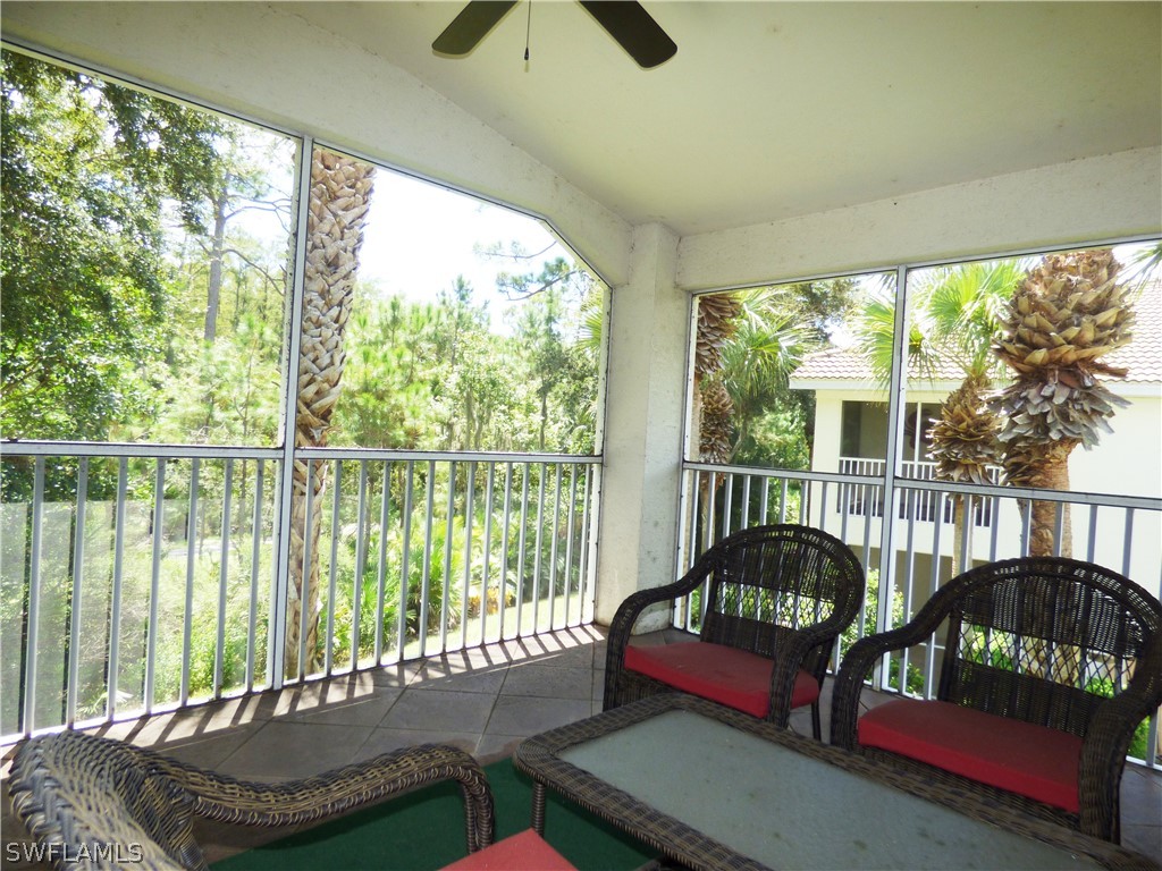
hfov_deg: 81.7
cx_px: 581
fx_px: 671
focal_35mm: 20
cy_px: 436
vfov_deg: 66.0
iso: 100
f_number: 2.8
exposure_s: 1/200
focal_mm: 3.58
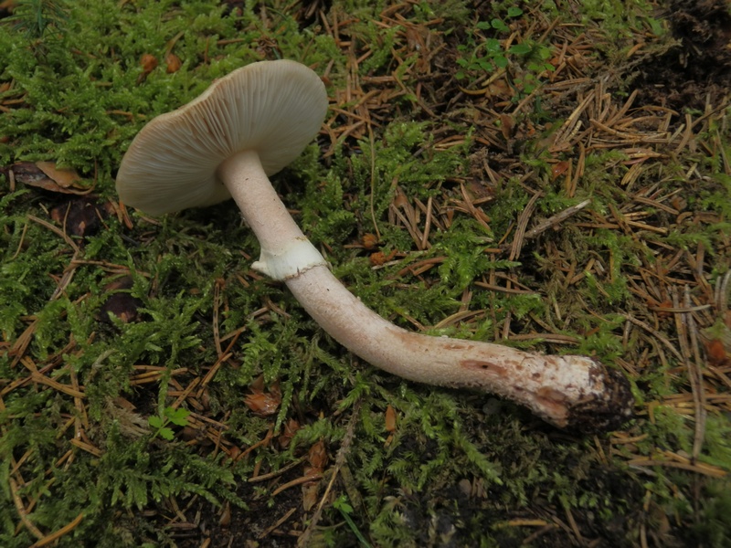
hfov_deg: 50.1
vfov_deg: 38.7
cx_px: 366
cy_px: 274
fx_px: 781
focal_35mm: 37
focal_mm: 6.7
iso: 80
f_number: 3.9
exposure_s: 1/40
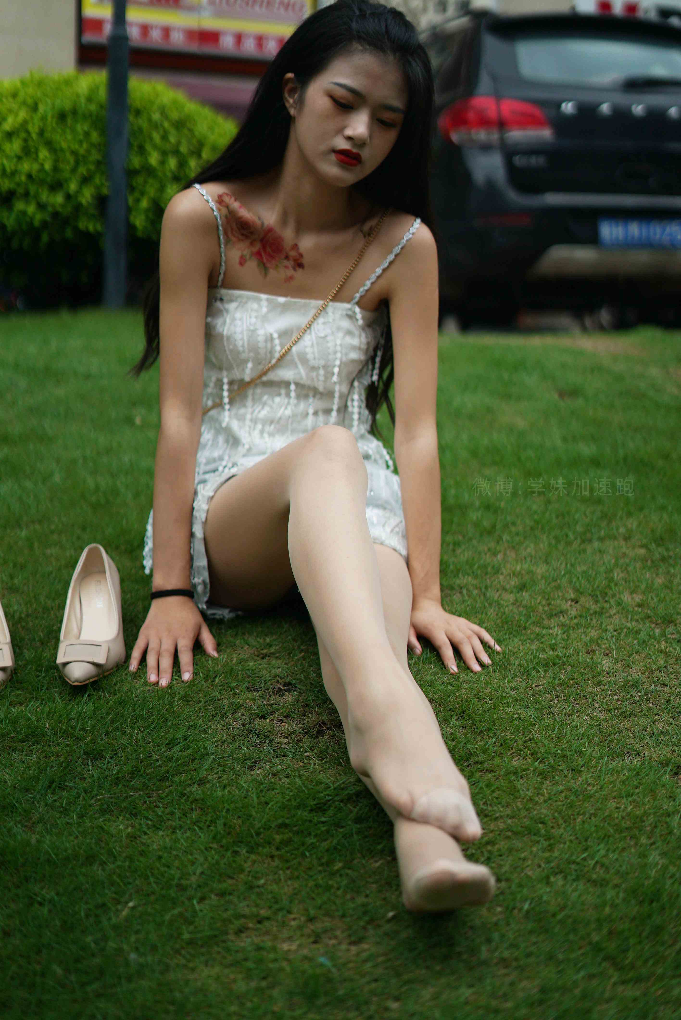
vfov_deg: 39.6
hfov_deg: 27.0
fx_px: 1417
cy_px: 510
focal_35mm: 50
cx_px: 340
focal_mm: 50
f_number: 1.8
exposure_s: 1/8000
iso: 250
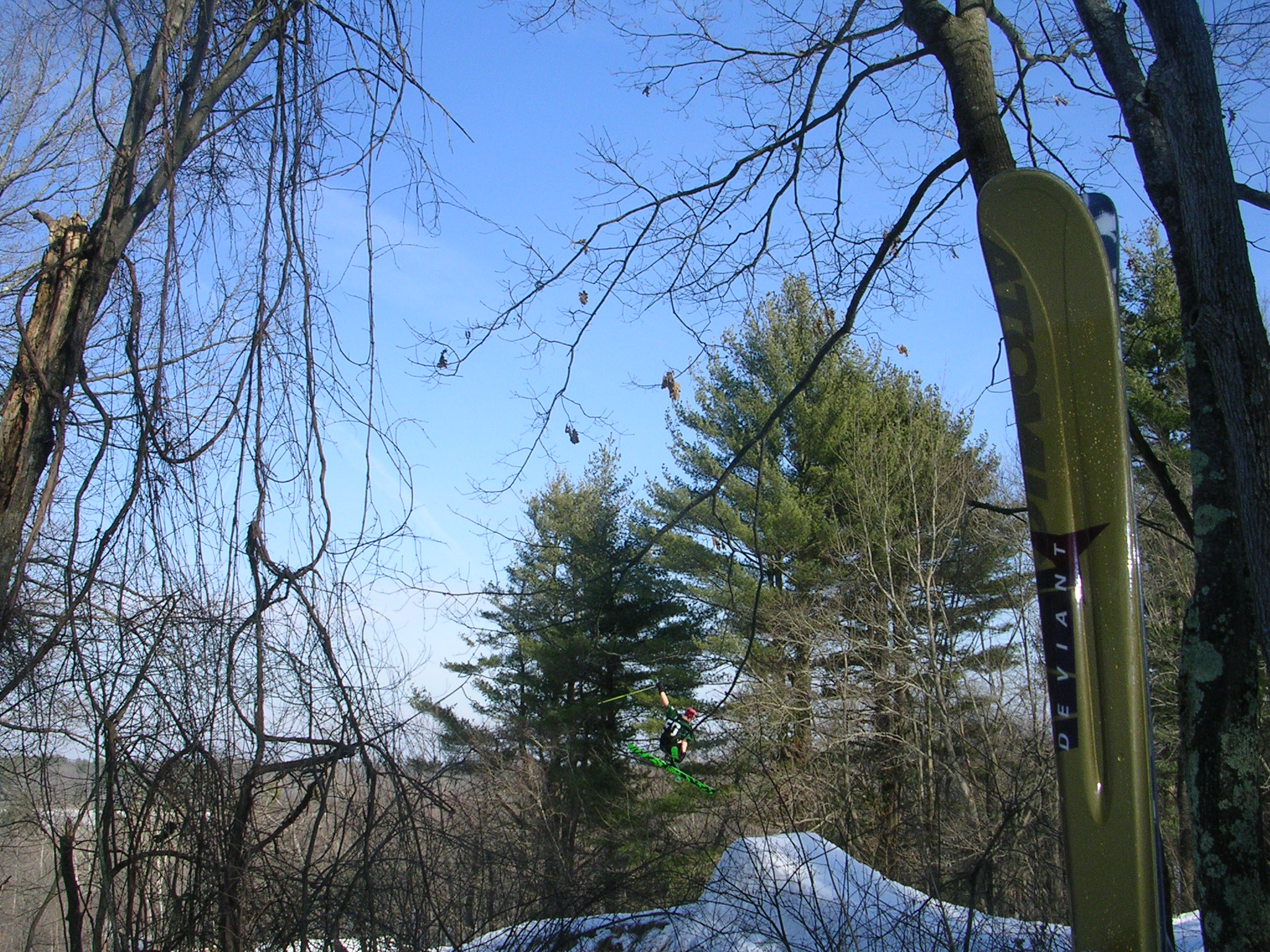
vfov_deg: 37.7
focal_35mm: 38
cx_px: 635
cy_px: 476
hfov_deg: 49.0
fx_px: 1394
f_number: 5.6
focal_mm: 5.8
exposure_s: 1/364
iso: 71
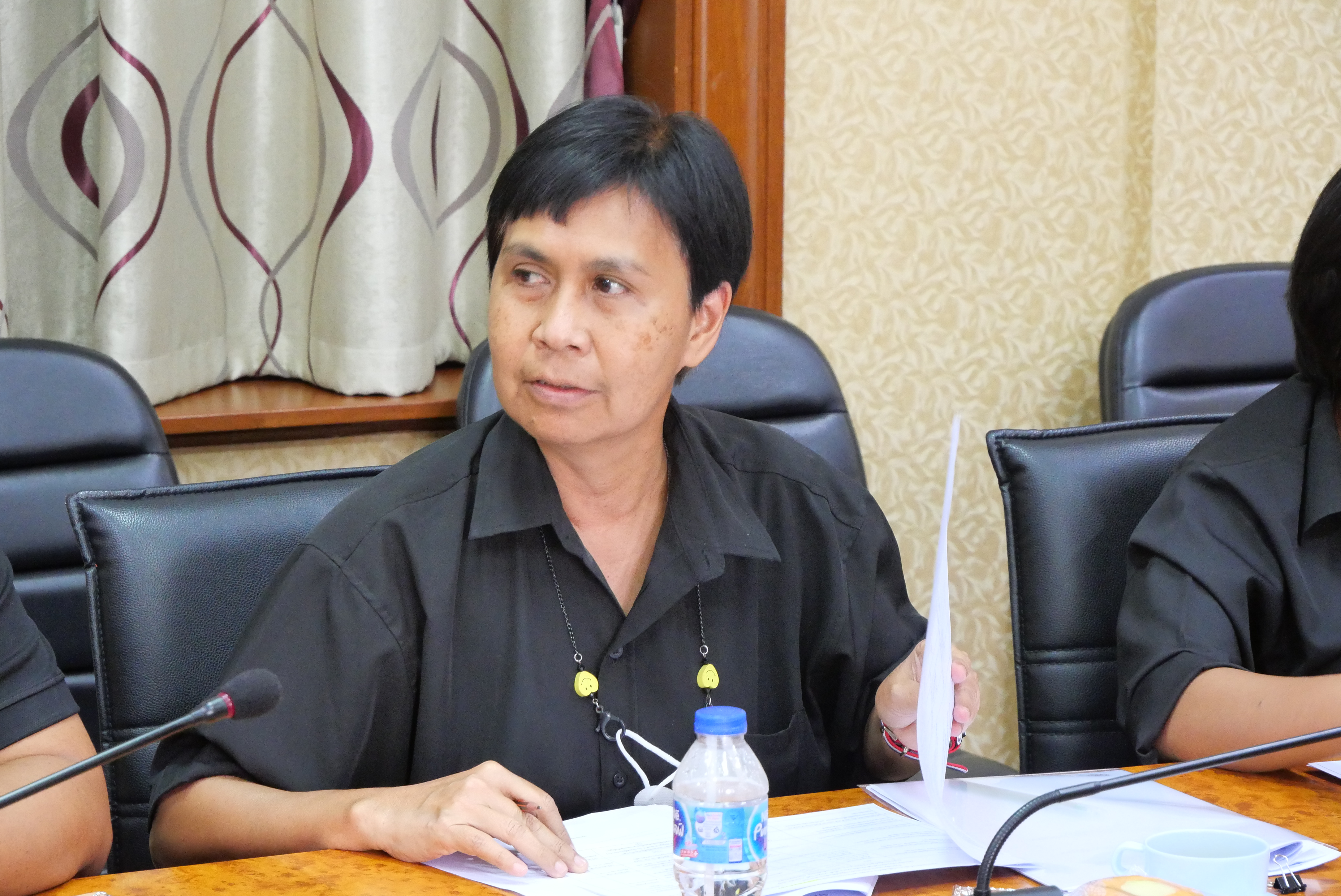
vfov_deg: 11.1
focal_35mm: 124
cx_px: 670
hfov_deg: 16.5
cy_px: 448
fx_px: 4622
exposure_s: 1/20
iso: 3200
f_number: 6.3
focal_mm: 60
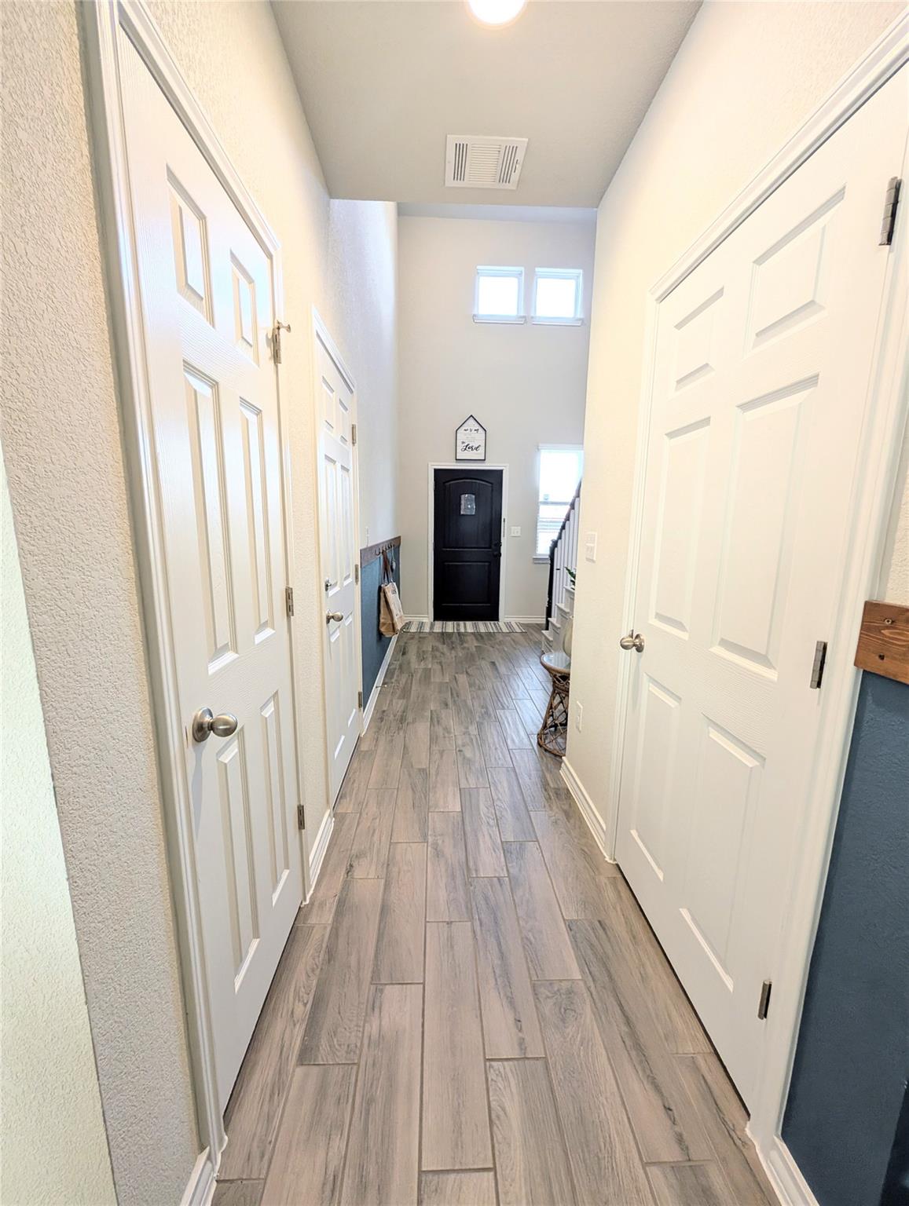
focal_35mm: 12
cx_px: 454
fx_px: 419
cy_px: 603
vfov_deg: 110.4
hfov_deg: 94.7
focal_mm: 2.02
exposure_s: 1/60
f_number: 1.7
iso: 119
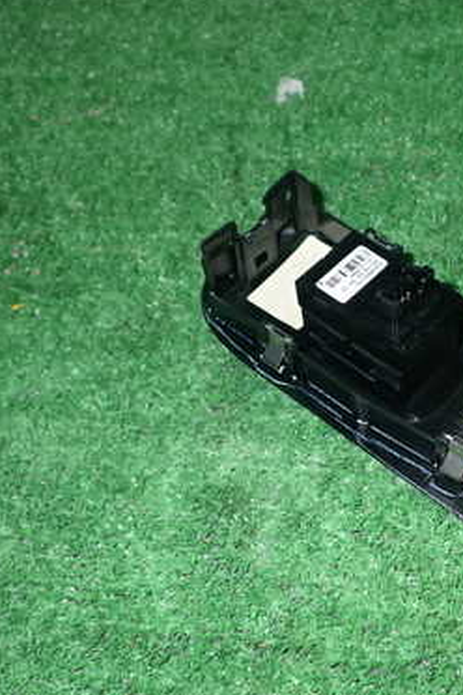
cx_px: 392
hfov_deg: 27.9
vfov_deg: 41.9
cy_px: 366
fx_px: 907
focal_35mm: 47
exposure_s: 1/30
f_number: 6.3
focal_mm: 5.05
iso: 320
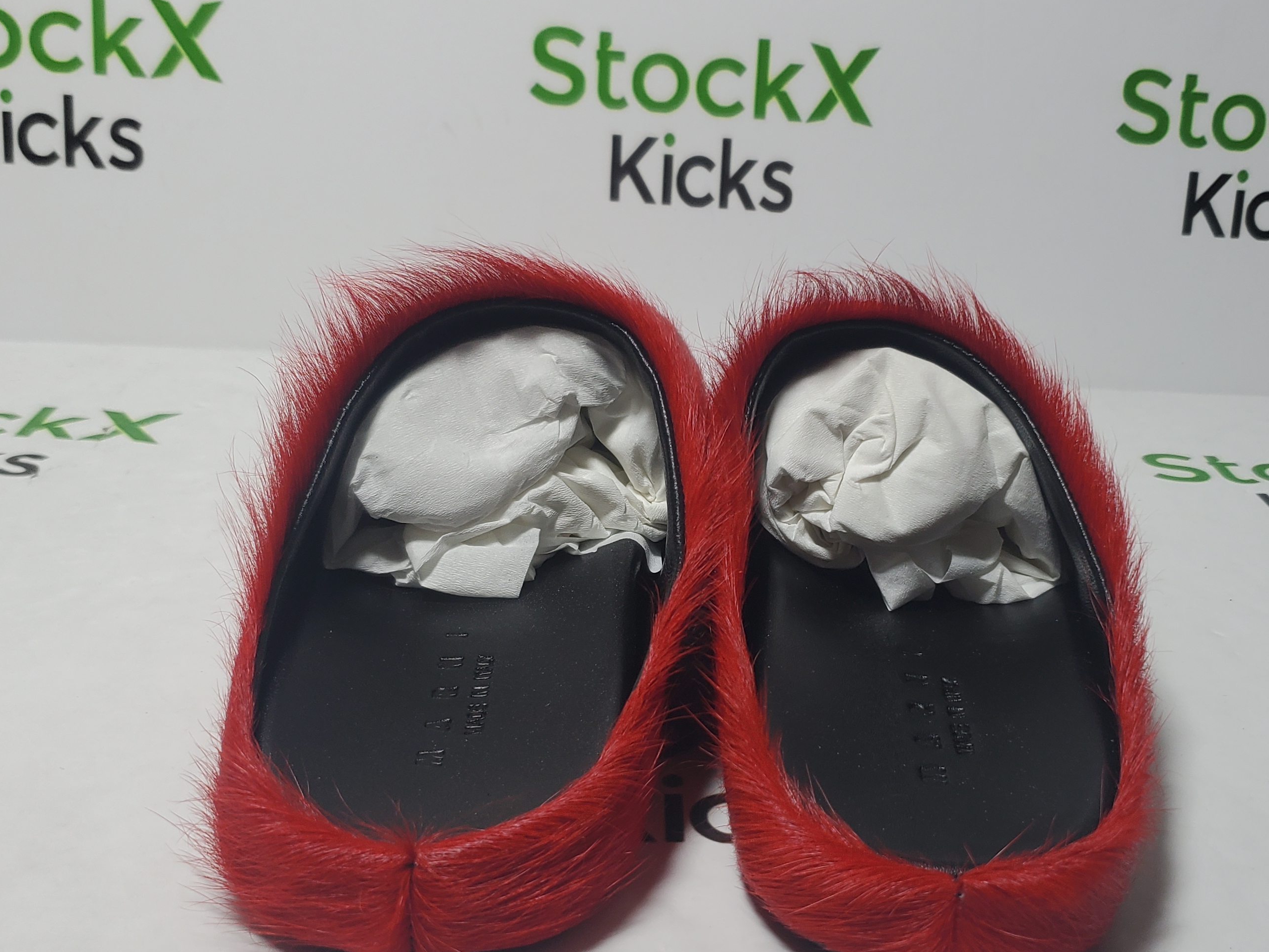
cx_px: 777
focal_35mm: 41
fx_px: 1503
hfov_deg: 45.5
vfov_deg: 35.1
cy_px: 540
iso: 50
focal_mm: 4.3
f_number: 1.5
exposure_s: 1/553
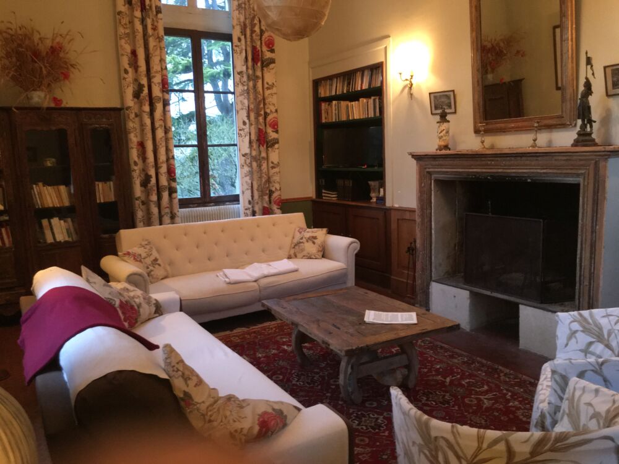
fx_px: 519
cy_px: 232
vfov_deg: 48.2
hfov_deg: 61.7
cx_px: 310
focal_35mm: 29
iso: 320
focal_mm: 4.15
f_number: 2.2
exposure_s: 1/17
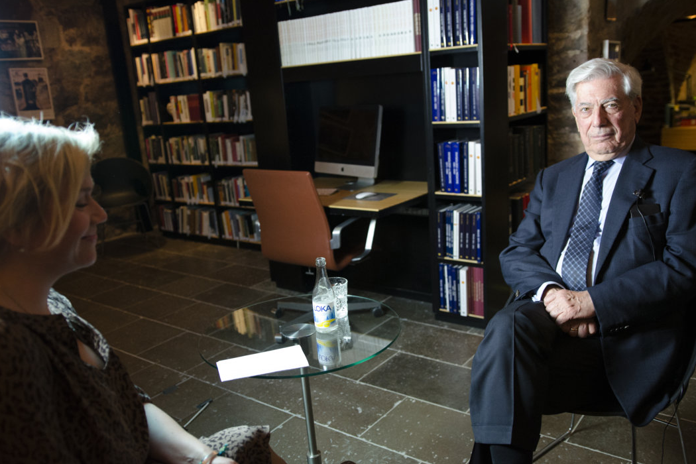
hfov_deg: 60.3
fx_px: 599
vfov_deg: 42.3
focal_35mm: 31
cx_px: 342
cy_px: 237
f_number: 1.8
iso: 1600
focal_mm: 20
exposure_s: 1/250
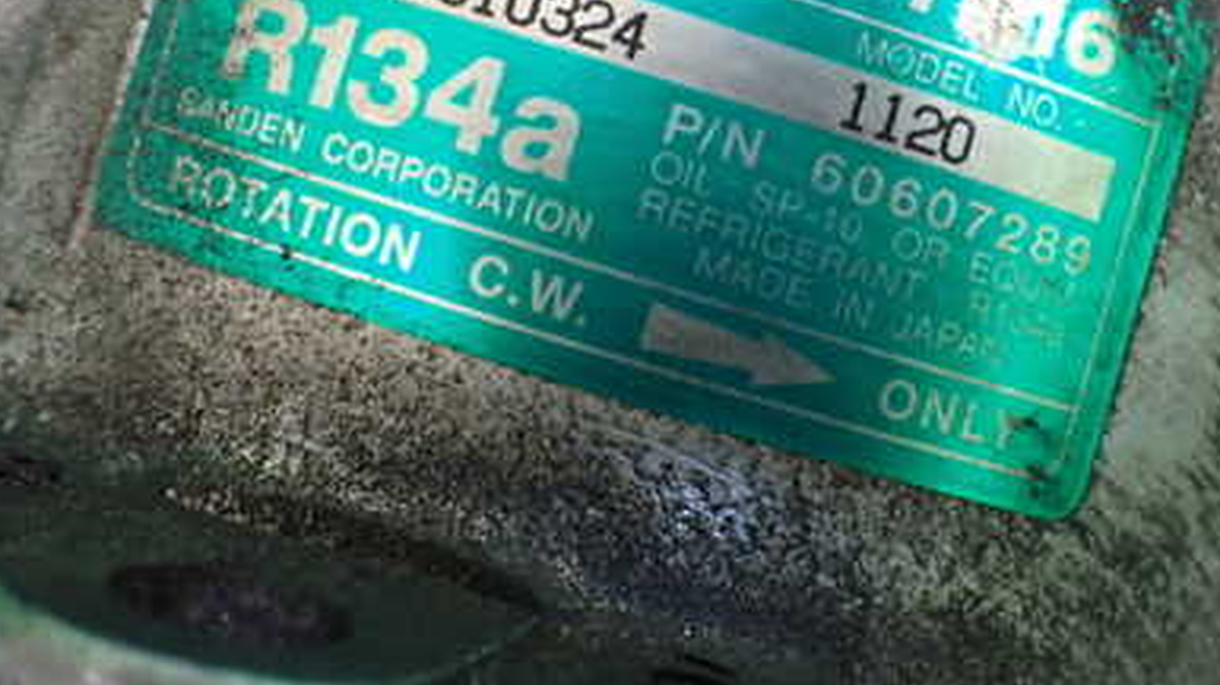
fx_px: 1649
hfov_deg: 40.1
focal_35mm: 51
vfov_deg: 23.1
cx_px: 824
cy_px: 133
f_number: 2.3
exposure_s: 1/125
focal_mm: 5.4
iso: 640
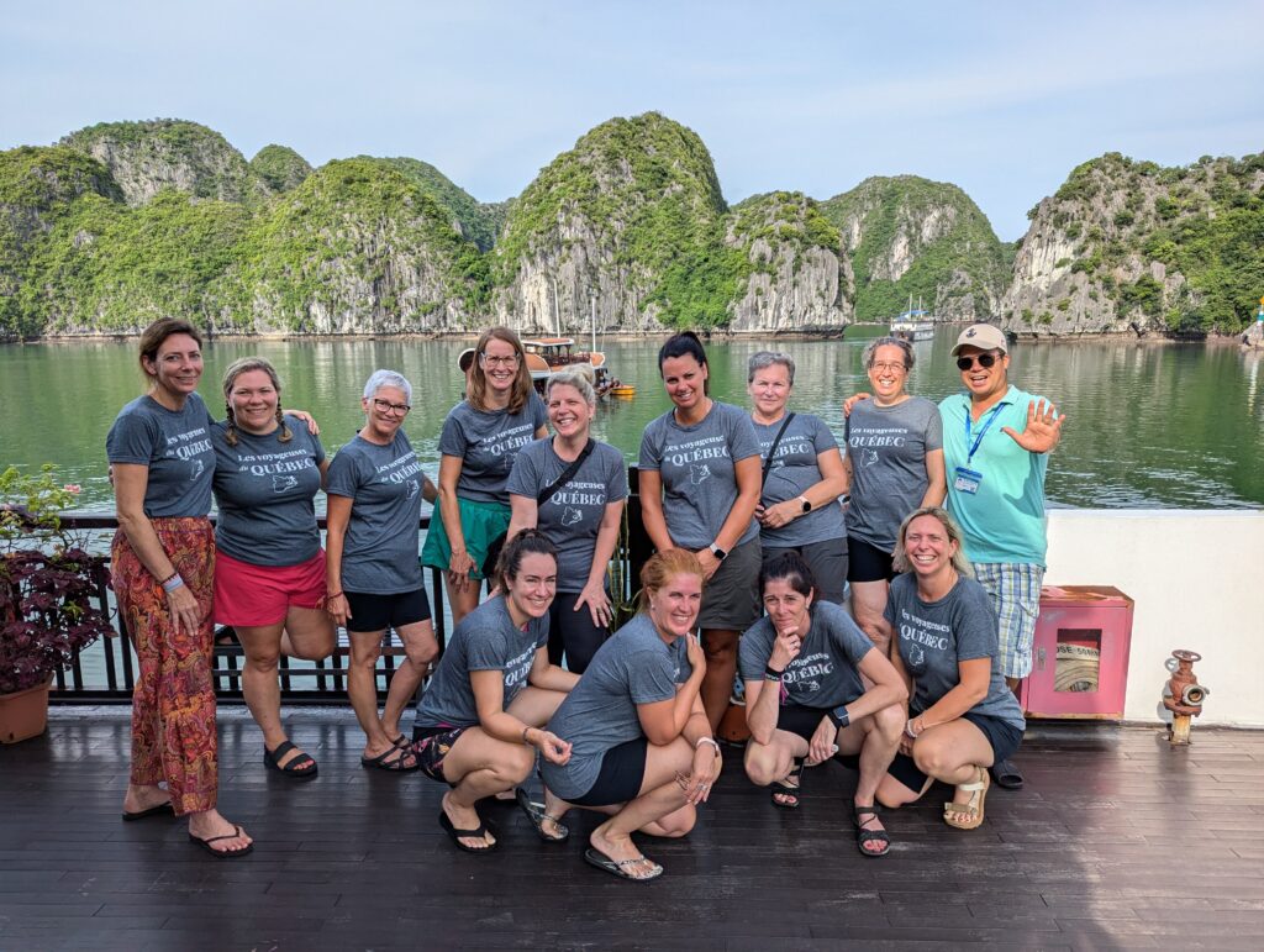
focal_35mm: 24
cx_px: 632
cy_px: 476
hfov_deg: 71.5
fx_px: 878
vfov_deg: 56.9
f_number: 1.85
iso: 54
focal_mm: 6.81
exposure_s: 1/1572
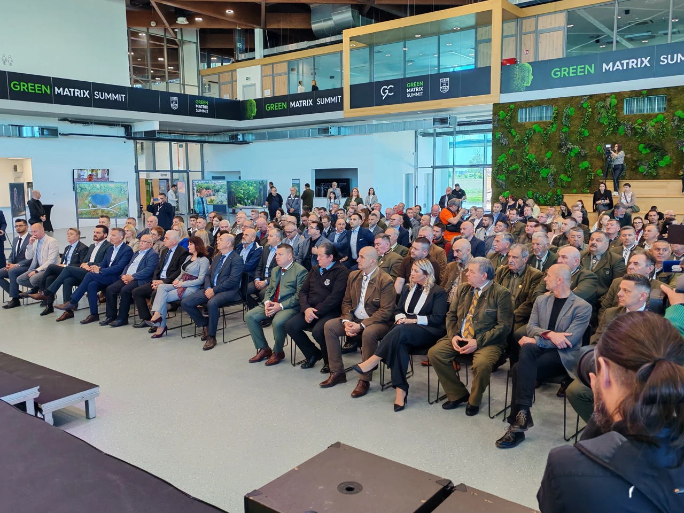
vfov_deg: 46.8
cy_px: 256
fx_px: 593
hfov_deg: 60.0
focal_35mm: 30
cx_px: 342
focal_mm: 5.52
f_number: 1.95
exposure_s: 1/100
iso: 160
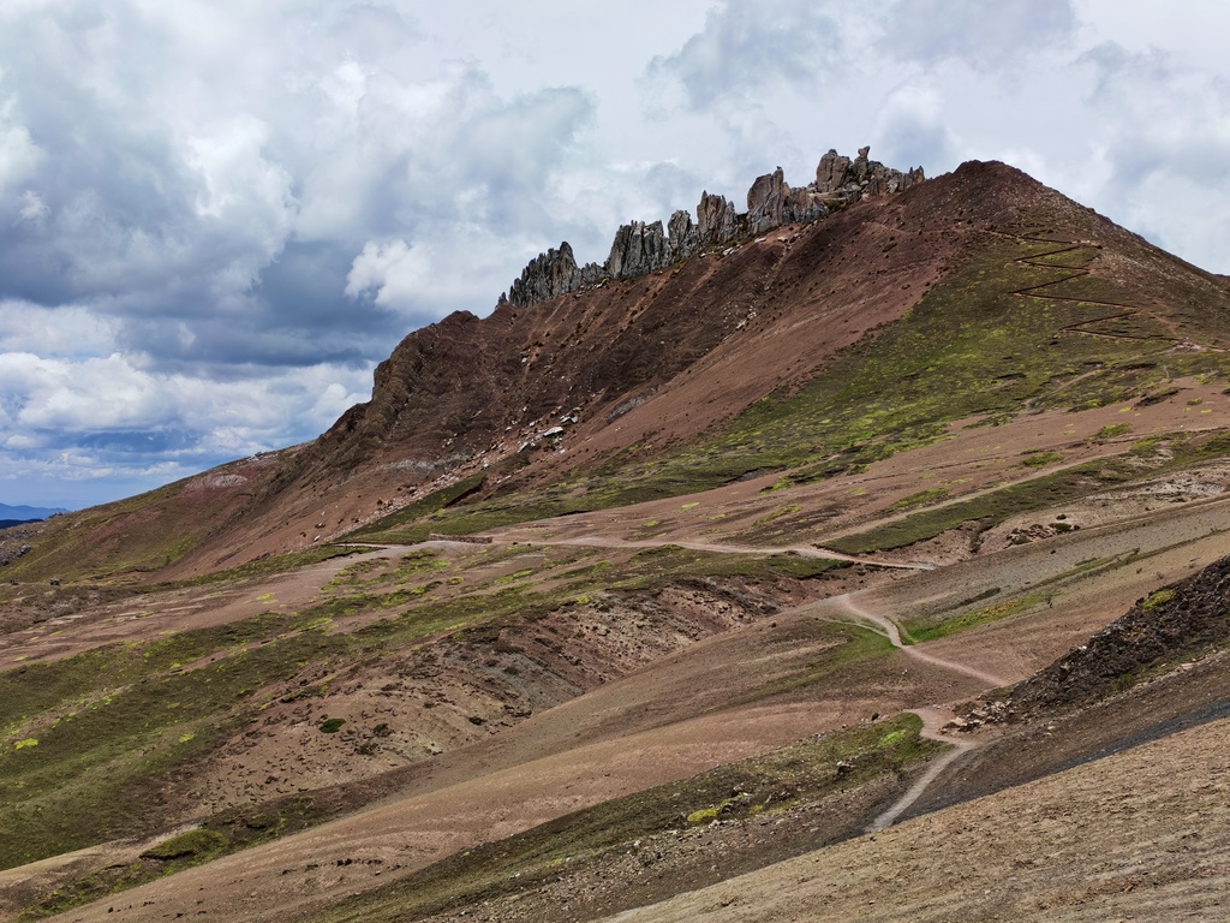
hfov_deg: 38.2
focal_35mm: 50
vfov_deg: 29.1
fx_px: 1777
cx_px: 615
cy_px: 462
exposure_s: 1/1300
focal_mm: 6.12
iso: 50
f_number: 1.9
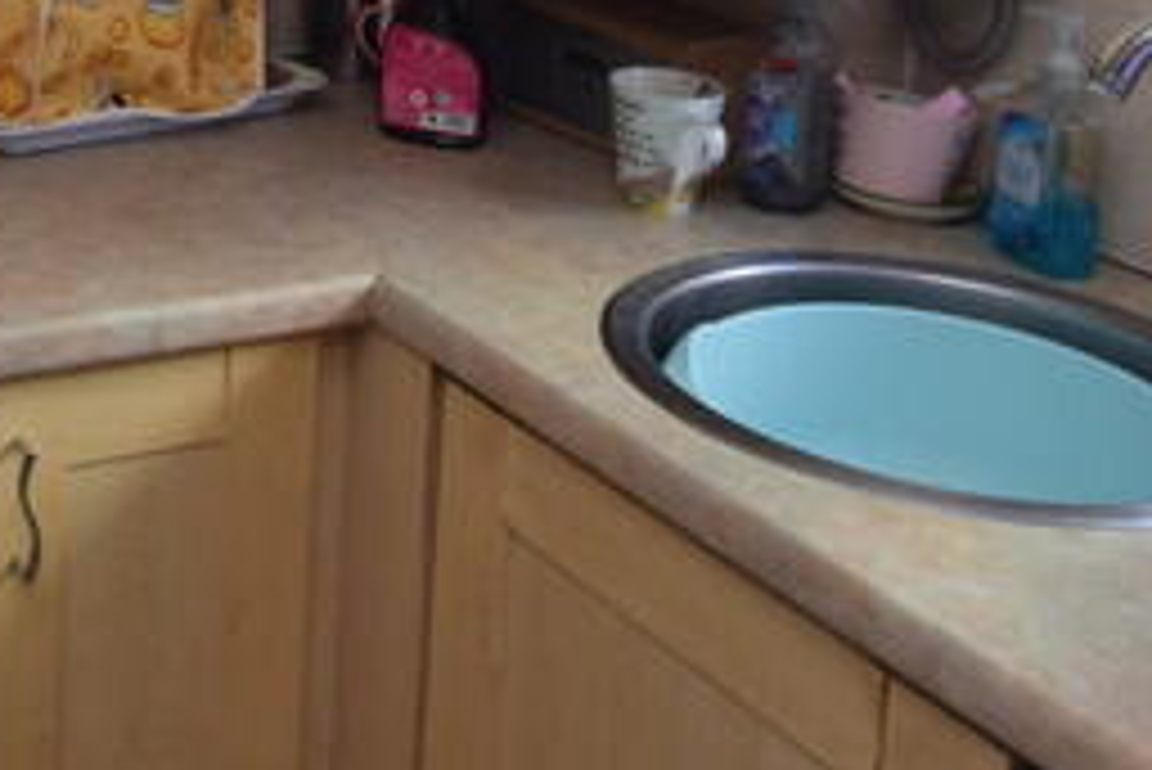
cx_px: -68
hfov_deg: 30.4
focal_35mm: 60
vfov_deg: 20.6
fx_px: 1921
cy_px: -239
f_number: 4
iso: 800
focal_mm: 10
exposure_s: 1/60
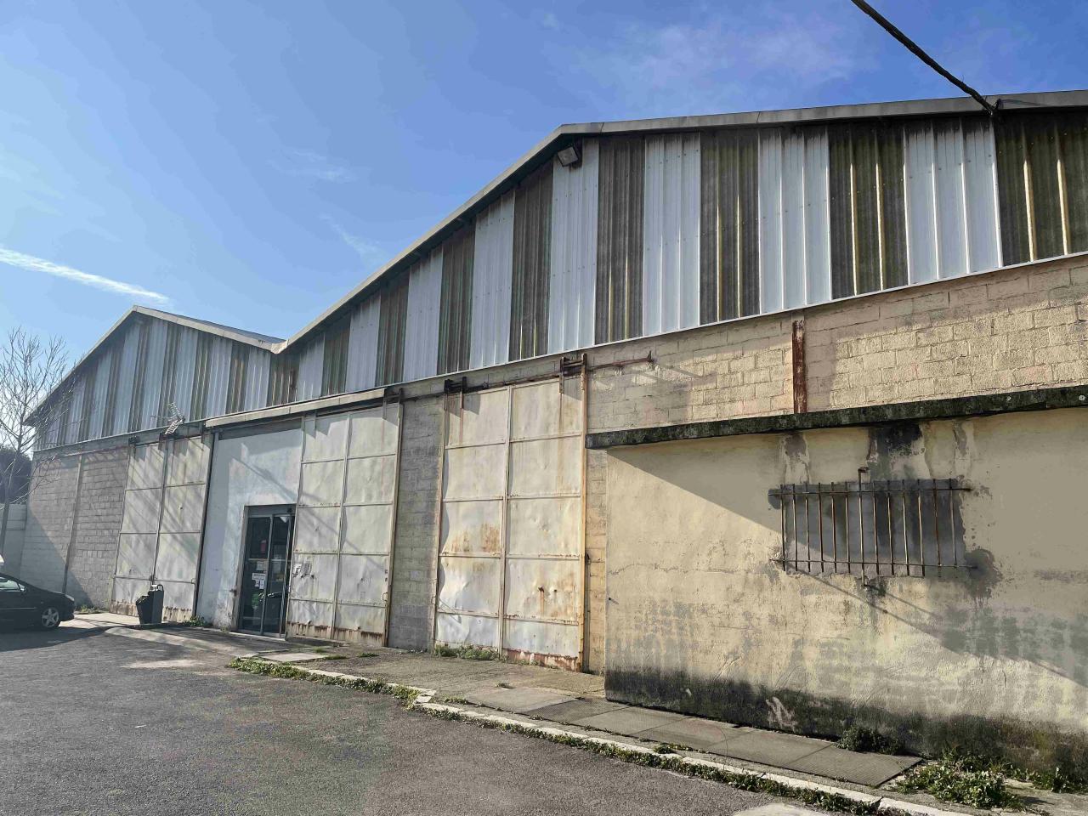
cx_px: 544
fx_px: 817
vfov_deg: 53.1
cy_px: 408
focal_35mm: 26
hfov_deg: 67.3
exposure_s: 1/5291
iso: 32
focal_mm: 4.2
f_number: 1.6
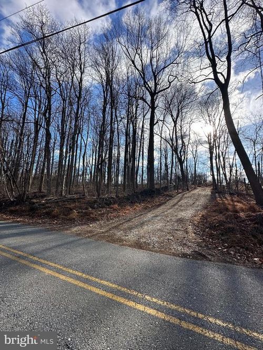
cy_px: 175
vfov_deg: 102.1
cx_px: 132
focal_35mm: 14
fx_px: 142
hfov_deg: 85.7
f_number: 2.2
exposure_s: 1/888
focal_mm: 2.22
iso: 40
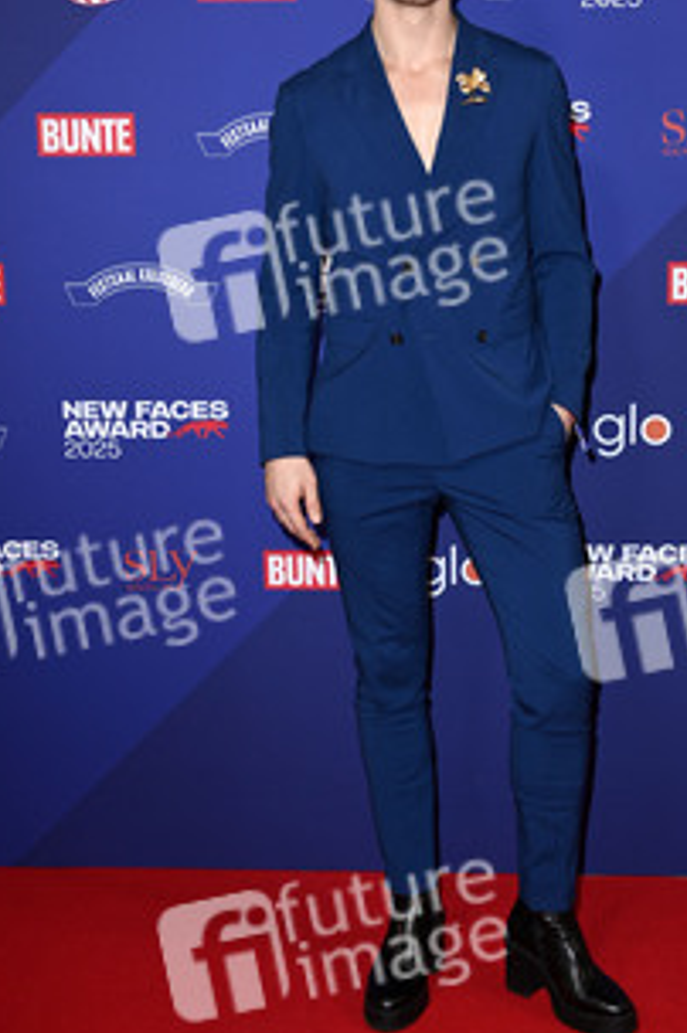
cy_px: 432
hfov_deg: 29.1
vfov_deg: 42.6
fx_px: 1320
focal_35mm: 46
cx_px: 432
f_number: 5.6
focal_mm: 35
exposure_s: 1/250
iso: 800
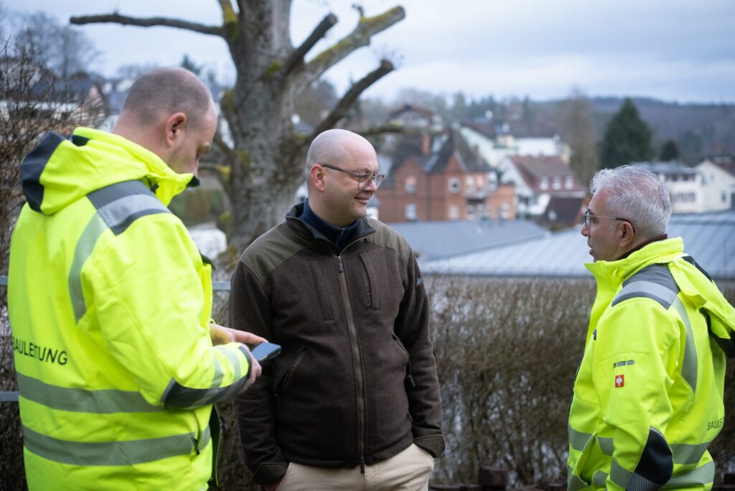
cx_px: 368
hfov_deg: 23.9
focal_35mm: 85
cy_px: 246
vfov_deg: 16.1
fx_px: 1736
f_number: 4.5
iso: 640
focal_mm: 85
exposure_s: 1/800
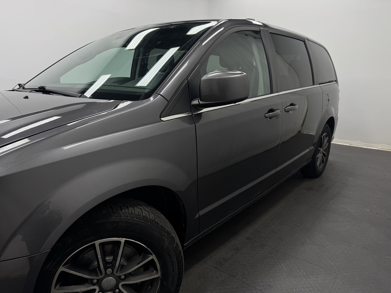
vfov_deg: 56.8
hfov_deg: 71.6
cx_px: 196
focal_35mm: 24
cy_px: 146
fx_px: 271
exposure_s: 1/639
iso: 80
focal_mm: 6.76
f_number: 1.78
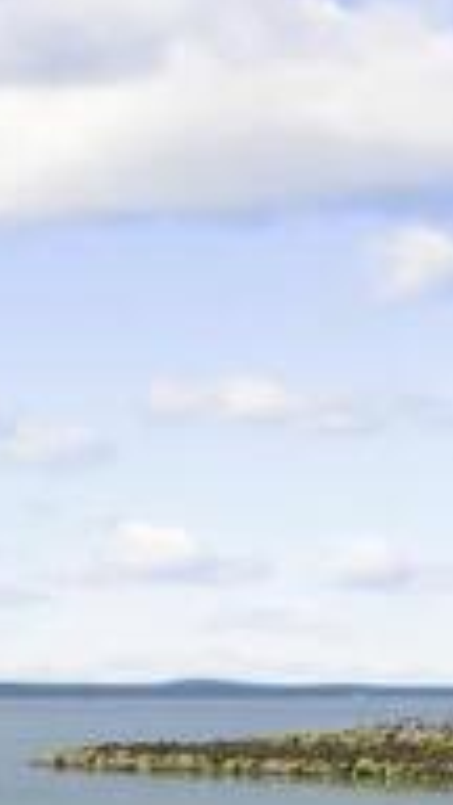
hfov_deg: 9.6
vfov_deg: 19.5
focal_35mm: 107
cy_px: 774
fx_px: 2285
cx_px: -757
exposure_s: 1/1600
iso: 500
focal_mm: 20
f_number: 10
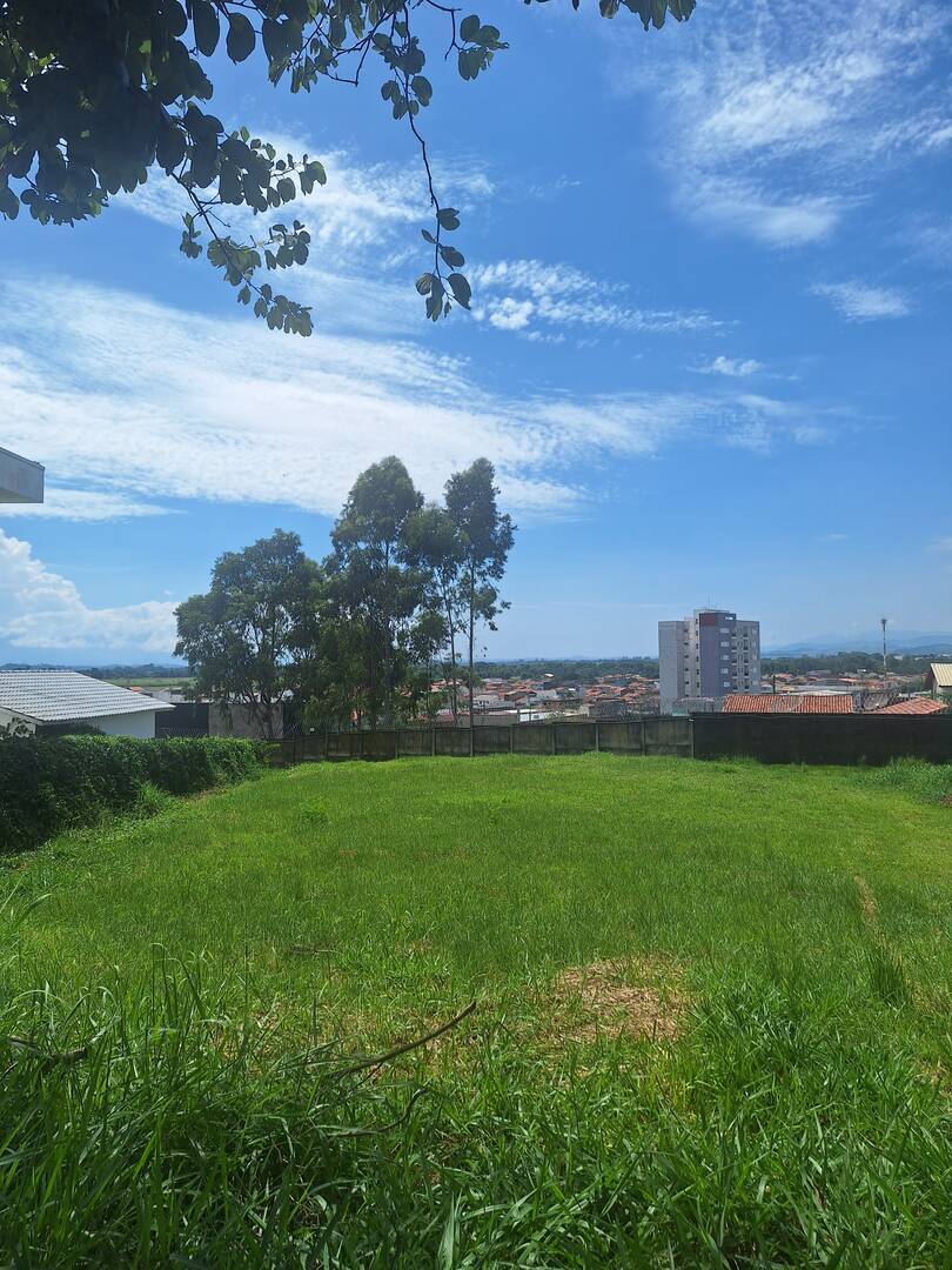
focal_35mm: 23
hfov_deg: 58.9
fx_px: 843
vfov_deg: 73.9
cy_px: 635
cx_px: 476
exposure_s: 1/4854
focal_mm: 5.54
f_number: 1.8
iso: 40
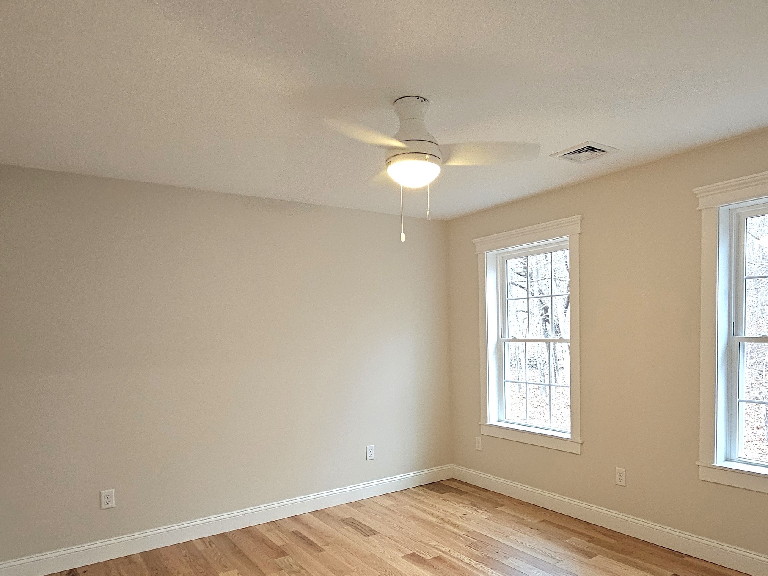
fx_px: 488
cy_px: 368
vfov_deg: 60.1
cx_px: 426
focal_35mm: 22
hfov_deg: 76.1
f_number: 2.2
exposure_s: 1/60.2
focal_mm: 2.2
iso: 250
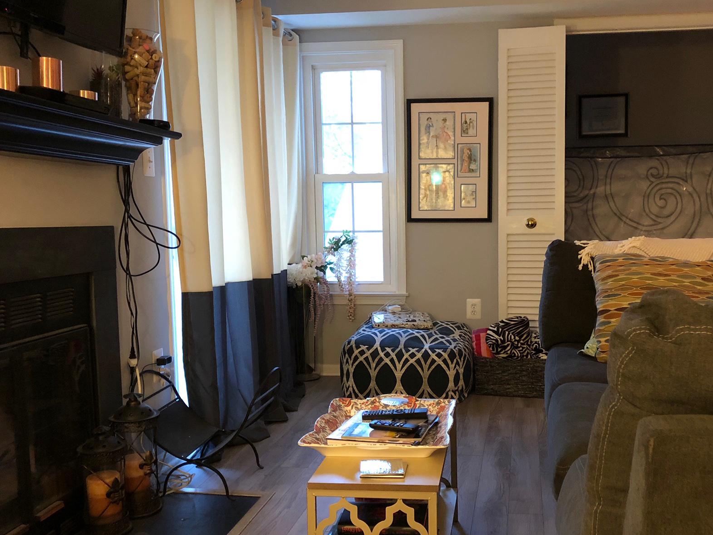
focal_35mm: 36
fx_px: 742
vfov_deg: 39.7
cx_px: 414
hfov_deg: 51.1
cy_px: 278
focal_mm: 4
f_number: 1.8
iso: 100
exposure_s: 1/6
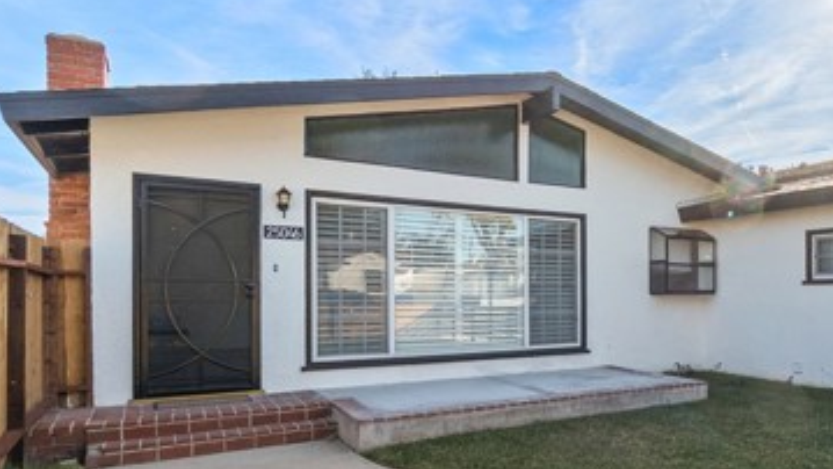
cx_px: 691
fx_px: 619
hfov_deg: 61.1
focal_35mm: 28
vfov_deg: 41.1
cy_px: 301
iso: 400
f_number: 8
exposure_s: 1/200
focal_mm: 10
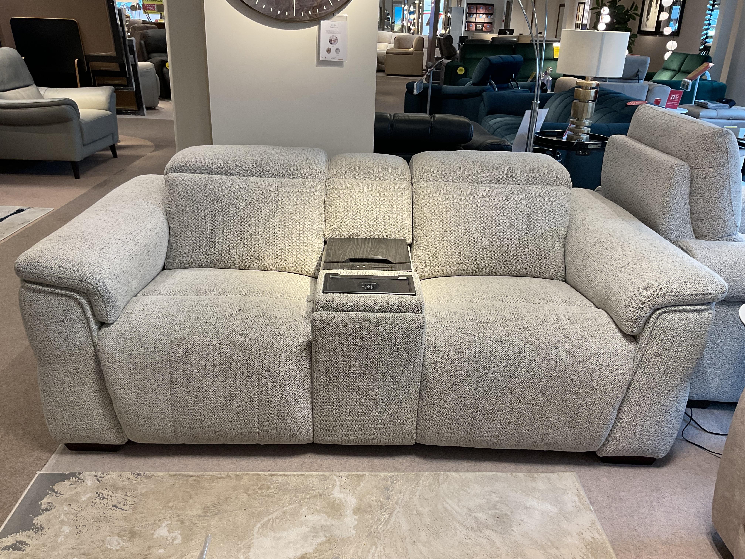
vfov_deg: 48.2
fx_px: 624
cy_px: 280
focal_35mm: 29
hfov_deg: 61.7
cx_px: 372
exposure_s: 1/50
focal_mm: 3
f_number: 1.8
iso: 40
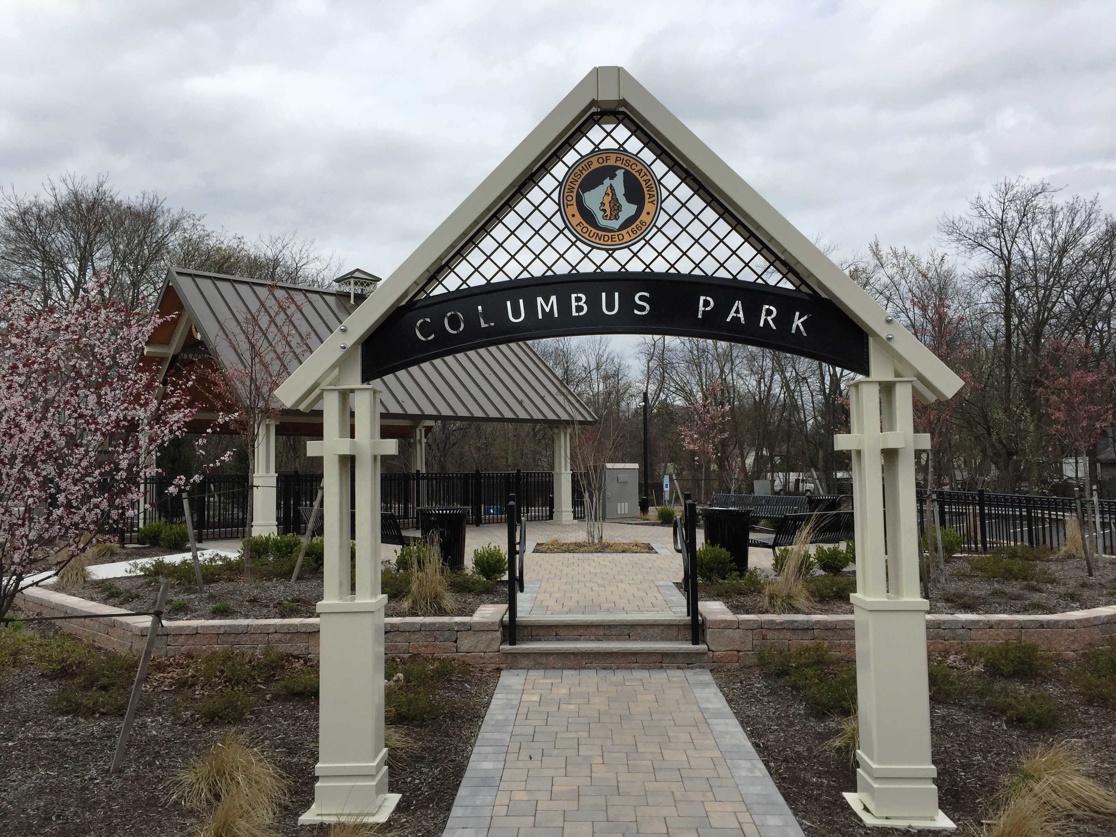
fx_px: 935
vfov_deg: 48.2
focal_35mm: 29
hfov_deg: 61.7
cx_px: 558
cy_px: 418
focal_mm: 4.15
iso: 32
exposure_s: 1/2825
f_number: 2.2
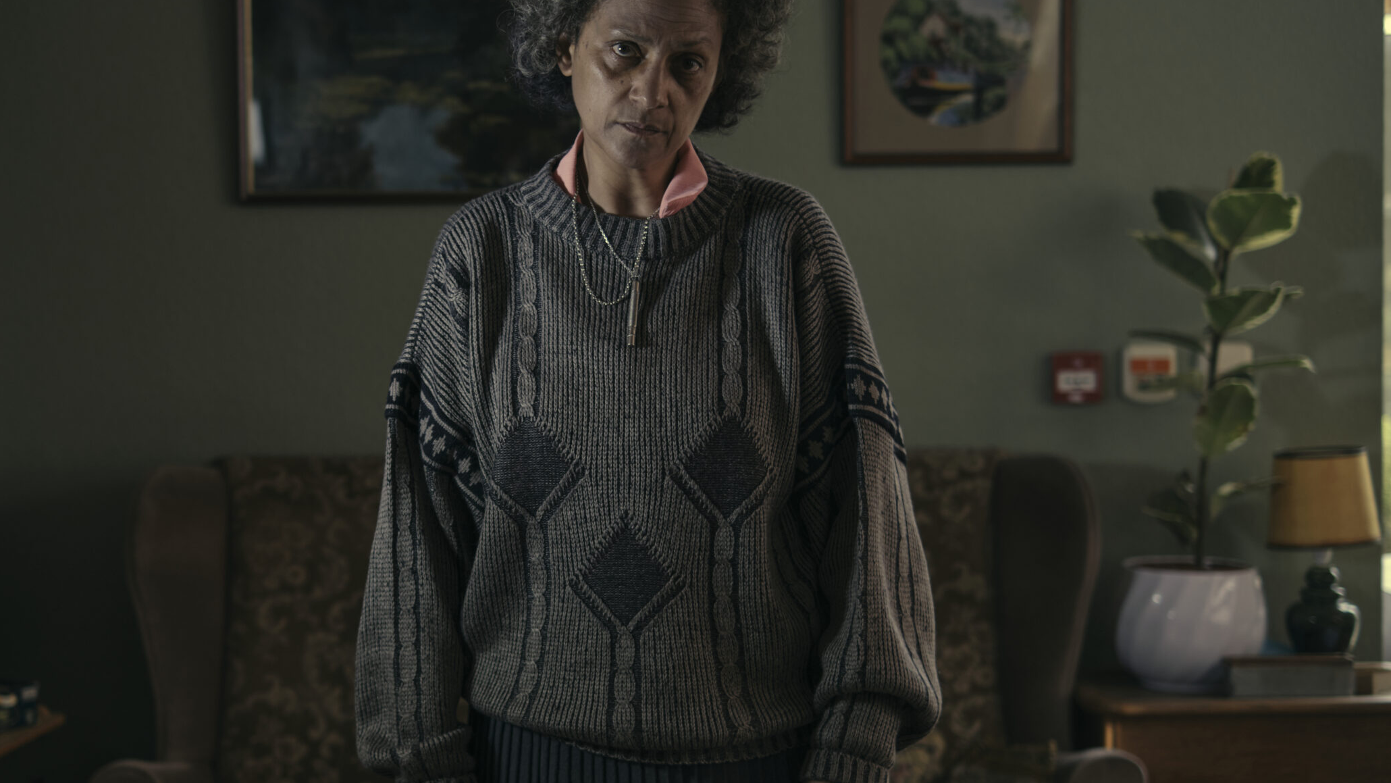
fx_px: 2545
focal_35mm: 69
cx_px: 554
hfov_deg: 30.5
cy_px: 427
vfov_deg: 17.5
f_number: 2
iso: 200
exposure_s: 1/250
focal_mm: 35
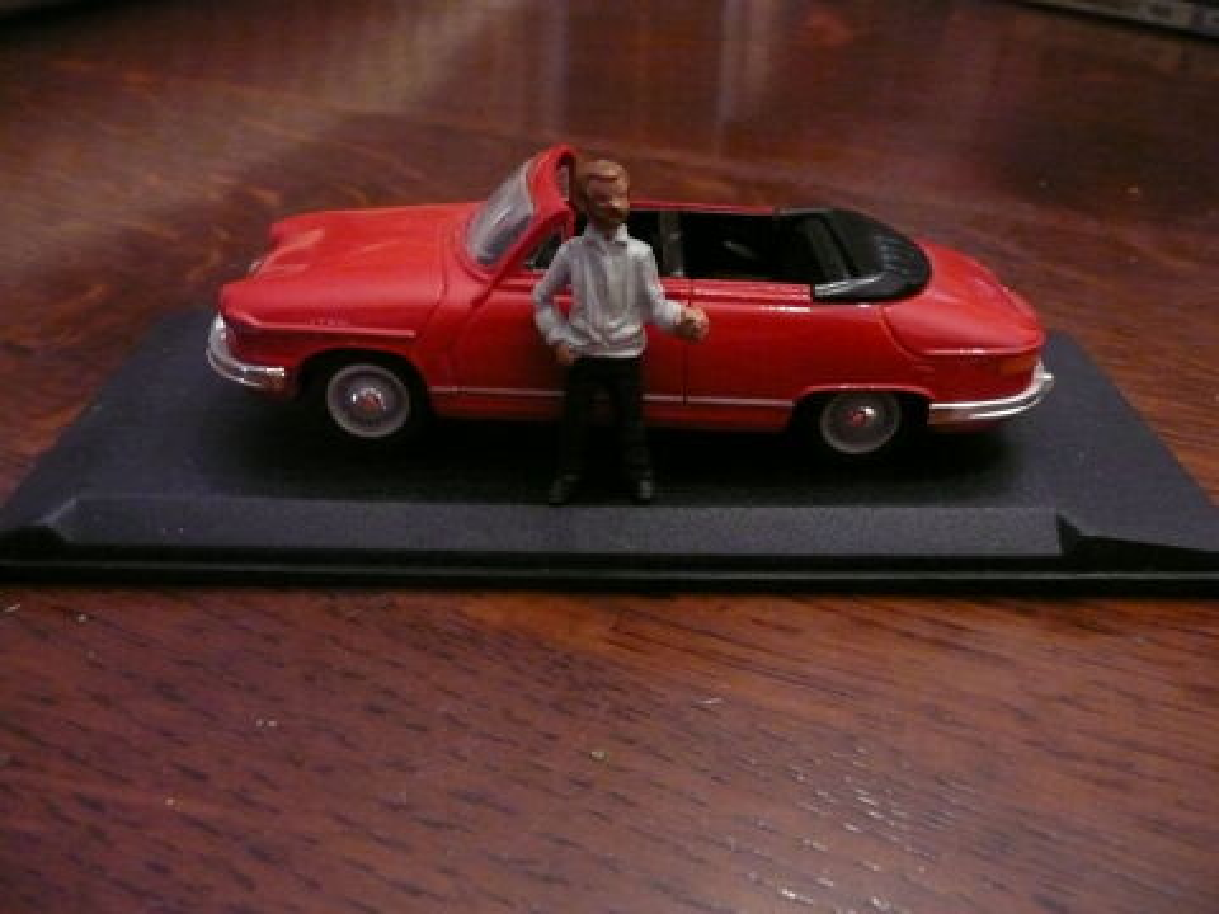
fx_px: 986
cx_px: 610
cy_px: 457
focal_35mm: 28
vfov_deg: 49.7
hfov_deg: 63.4
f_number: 3.3
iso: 800
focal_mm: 4.6
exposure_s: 1/8
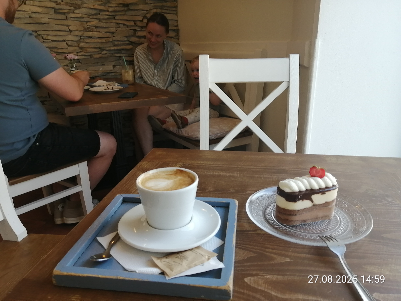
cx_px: 200
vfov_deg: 53.1
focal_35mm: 26
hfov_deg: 67.3
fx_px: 301
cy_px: 150
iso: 50
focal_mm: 3.62
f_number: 1.8
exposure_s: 1/102
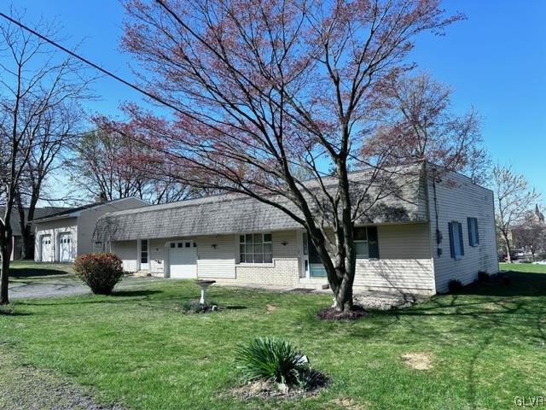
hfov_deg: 71.6
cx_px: 273
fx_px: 379
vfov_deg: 56.8
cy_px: 205
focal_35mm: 24
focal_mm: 6.86
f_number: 1.78
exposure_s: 1/3155
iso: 80
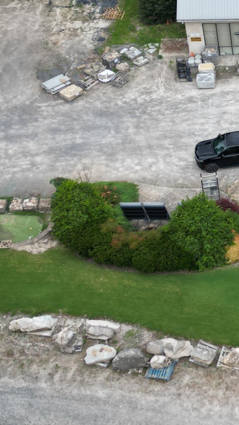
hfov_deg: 15.6
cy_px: 139
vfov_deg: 29.9
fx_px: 789
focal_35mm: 70
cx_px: 378
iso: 100
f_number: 1.7
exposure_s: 1/1500
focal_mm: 6.72
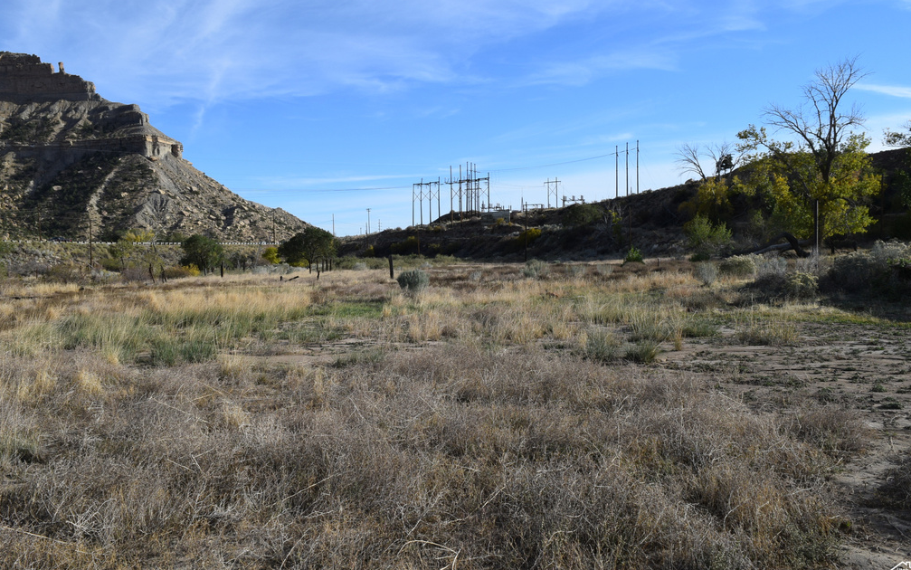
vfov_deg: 44.6
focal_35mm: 28
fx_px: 695
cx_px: 460
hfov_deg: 66.5
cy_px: 284
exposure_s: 1/320
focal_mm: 18
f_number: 9
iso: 200
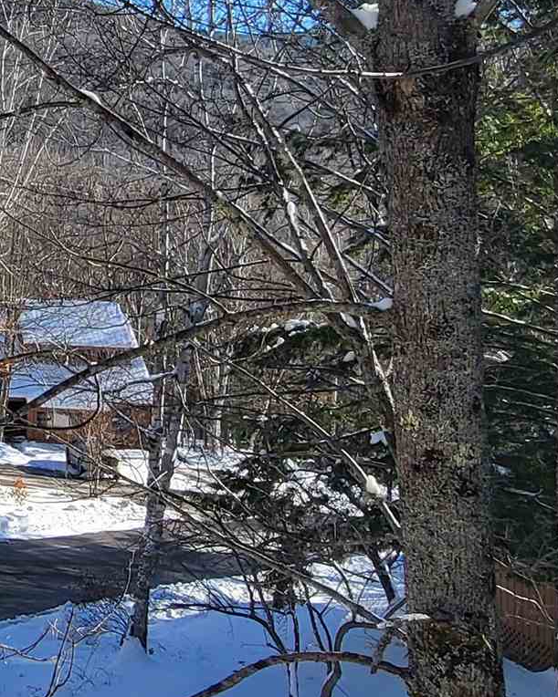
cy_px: 151
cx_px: -191
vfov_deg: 35.6
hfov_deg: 25.1
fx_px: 1053
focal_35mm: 51
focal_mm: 1.74
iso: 32
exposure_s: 1/559
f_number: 2.2
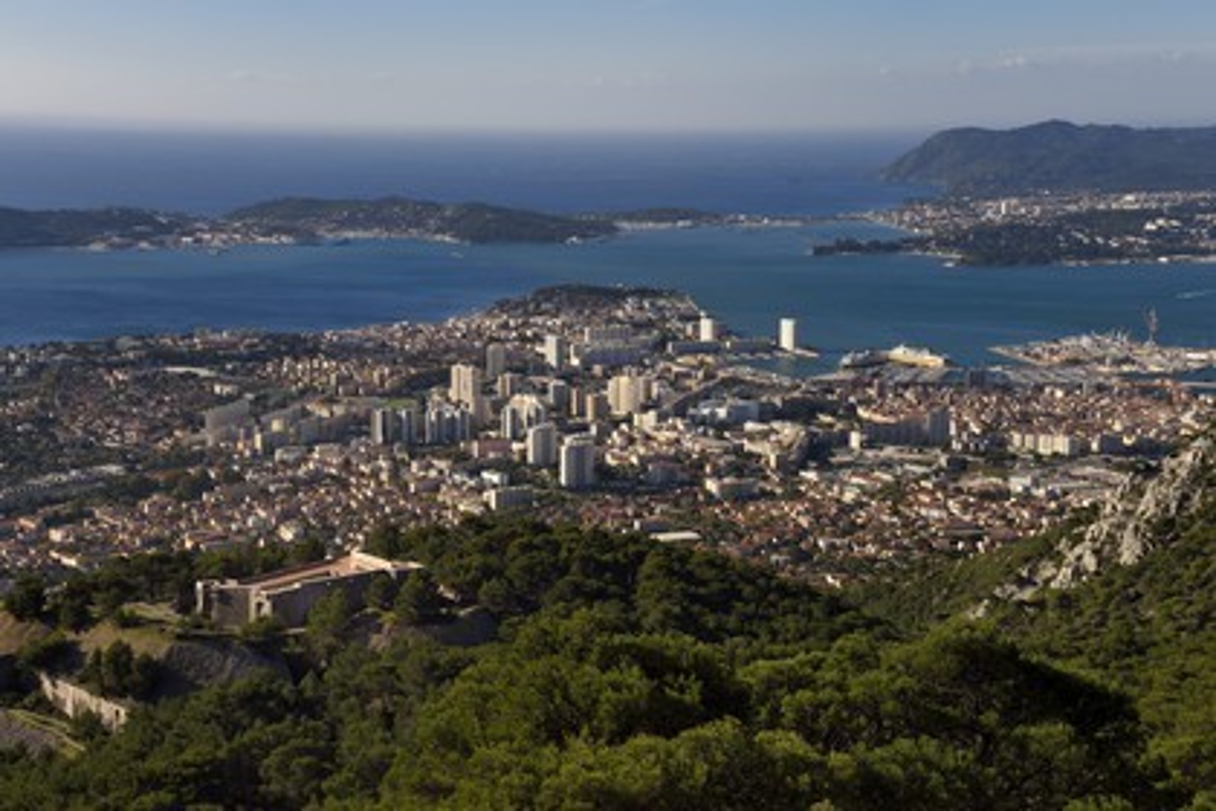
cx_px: 608
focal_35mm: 56
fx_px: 1891
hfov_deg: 35.6
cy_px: 406
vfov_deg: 24.2
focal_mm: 56
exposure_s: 1/250
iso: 200
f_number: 13
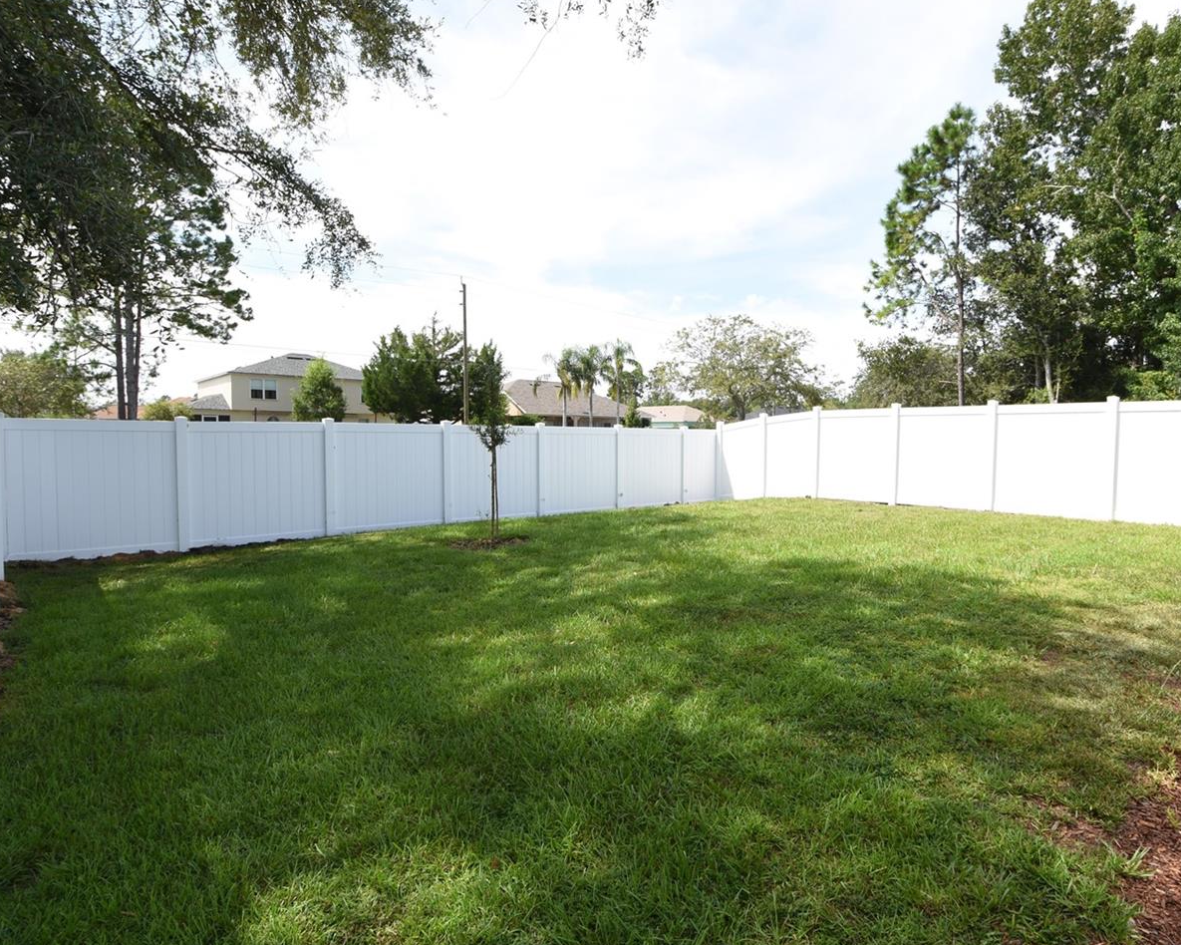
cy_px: 490
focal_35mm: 19
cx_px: 713
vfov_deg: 70.8
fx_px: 664
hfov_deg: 82.2
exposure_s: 1/125
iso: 100
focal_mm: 10
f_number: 5.6
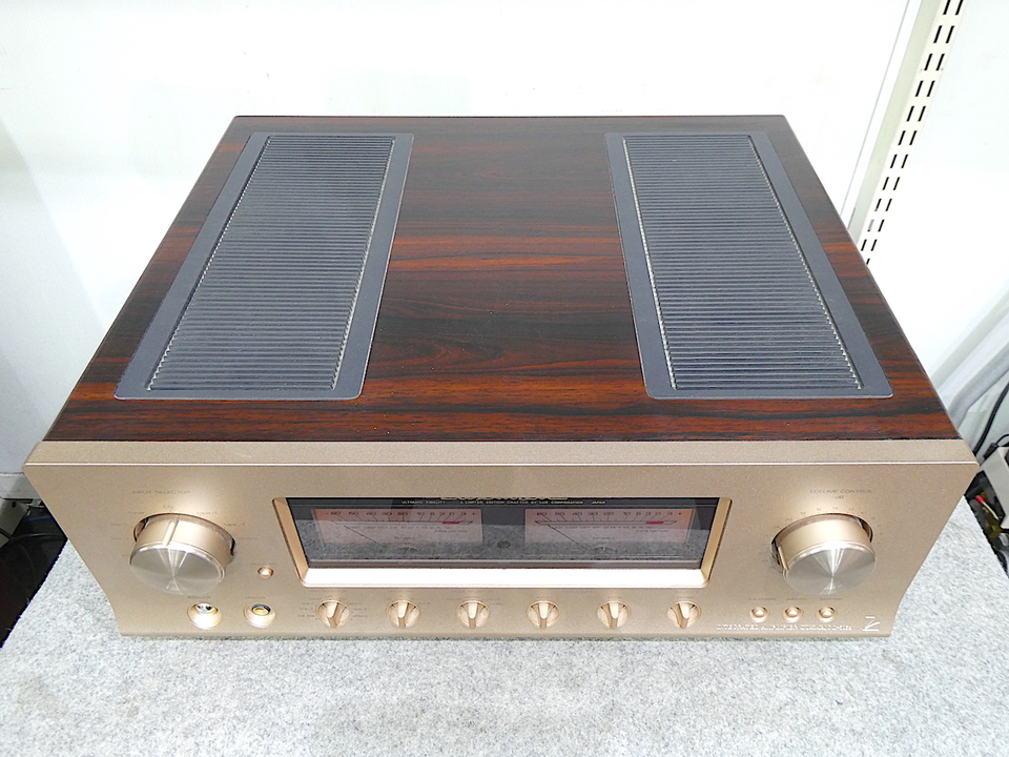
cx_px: 504
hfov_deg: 67.3
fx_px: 758
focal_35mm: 26
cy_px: 378
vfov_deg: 53.1
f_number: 3.4
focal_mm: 4.7
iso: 200
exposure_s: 1/8
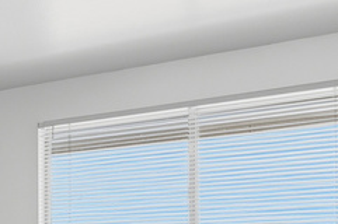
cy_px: 287
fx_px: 638
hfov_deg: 26.4
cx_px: -67
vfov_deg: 18.6
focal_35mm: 68
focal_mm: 16
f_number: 9
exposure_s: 1/320
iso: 250
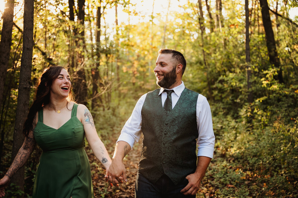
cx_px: 149
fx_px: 389
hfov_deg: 41.9
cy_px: 99
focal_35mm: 47
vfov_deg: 28.6
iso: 320
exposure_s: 1/200
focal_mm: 47
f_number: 2.8
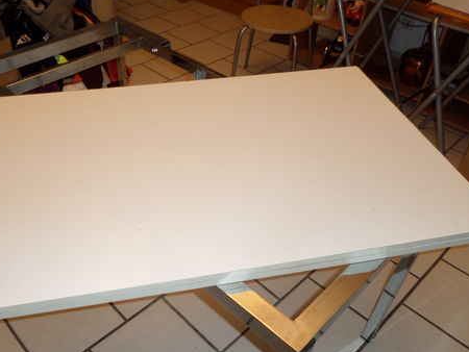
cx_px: 213
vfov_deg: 44.0
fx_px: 434
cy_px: 206
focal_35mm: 32
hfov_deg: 56.7
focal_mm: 4.3
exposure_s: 1/20
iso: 100
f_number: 3.1
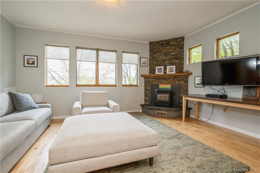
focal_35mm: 16
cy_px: 86
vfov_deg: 73.7
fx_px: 116
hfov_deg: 96.7
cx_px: 130
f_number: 8
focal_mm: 16
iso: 200
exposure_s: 1/10
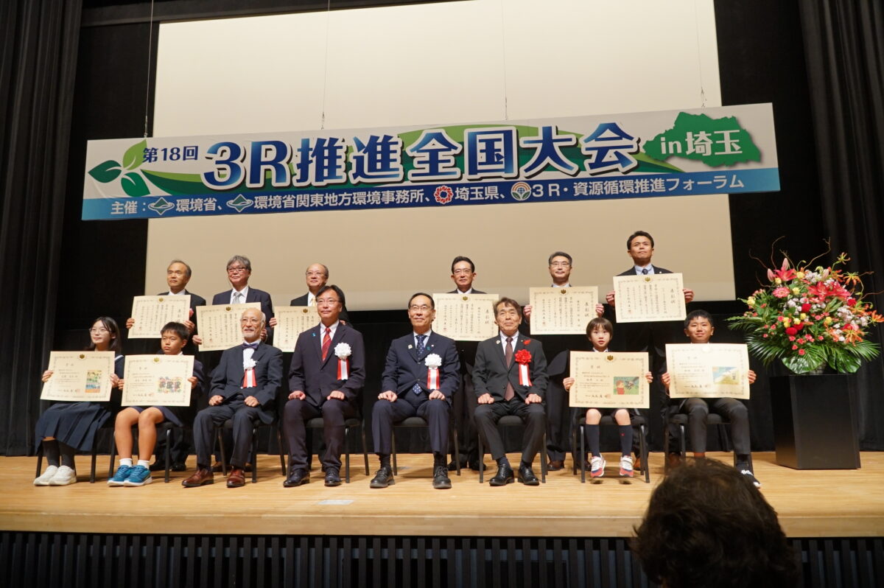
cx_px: 442
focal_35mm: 27
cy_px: 294
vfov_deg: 47.9
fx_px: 662
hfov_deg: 67.4
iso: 1000
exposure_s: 1/60
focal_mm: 18
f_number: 5.6
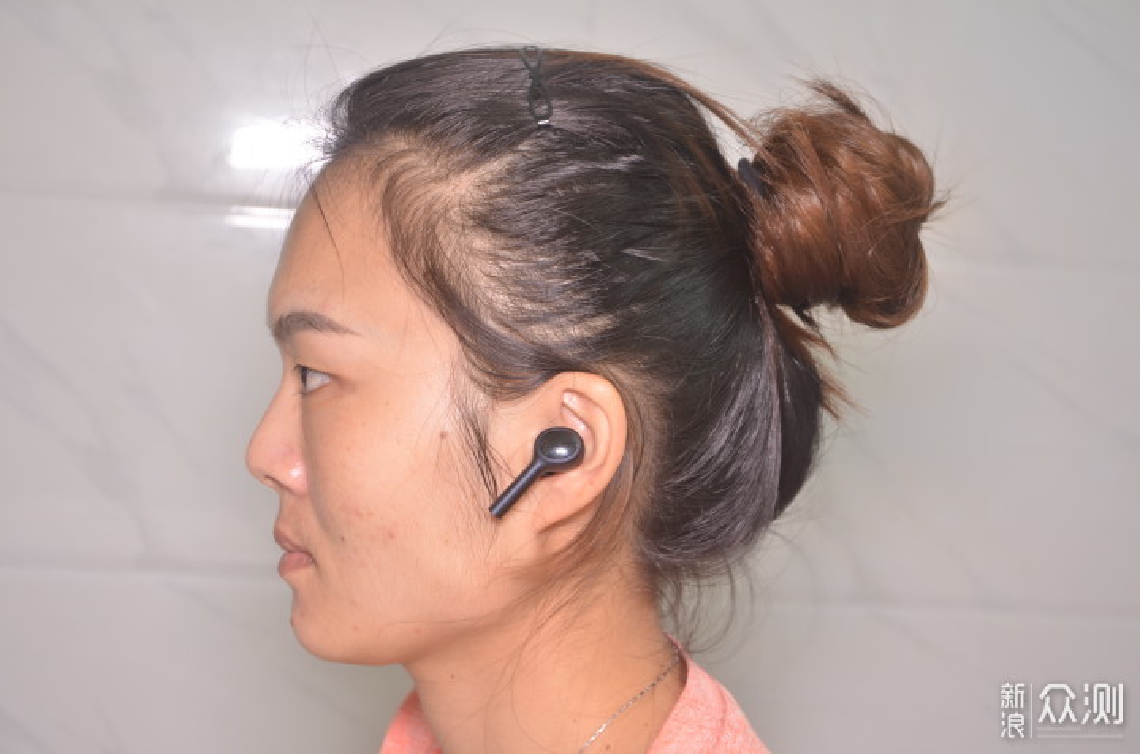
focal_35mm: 63
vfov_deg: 21.4
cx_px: 570
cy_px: 377
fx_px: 1990
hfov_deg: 32.0
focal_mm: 42
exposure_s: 1/1.6
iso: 100
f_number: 6.3
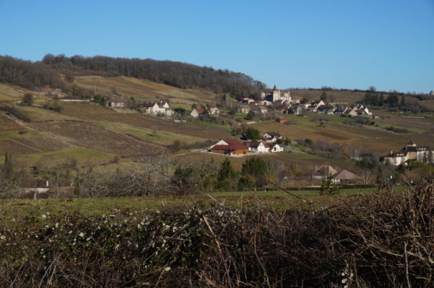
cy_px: 144
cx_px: 217
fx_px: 885
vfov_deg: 18.5
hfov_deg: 27.6
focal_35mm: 74
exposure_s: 1/250
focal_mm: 49
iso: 200
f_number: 16
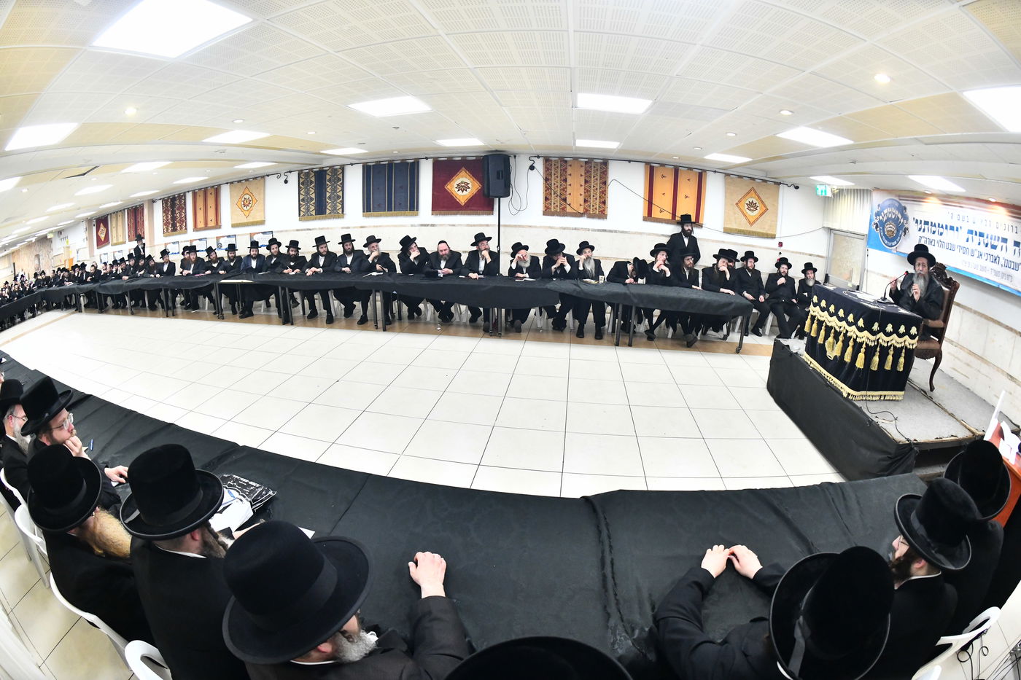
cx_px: 510
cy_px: 340
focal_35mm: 16
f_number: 5.6
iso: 3200
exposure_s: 1/160
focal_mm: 16
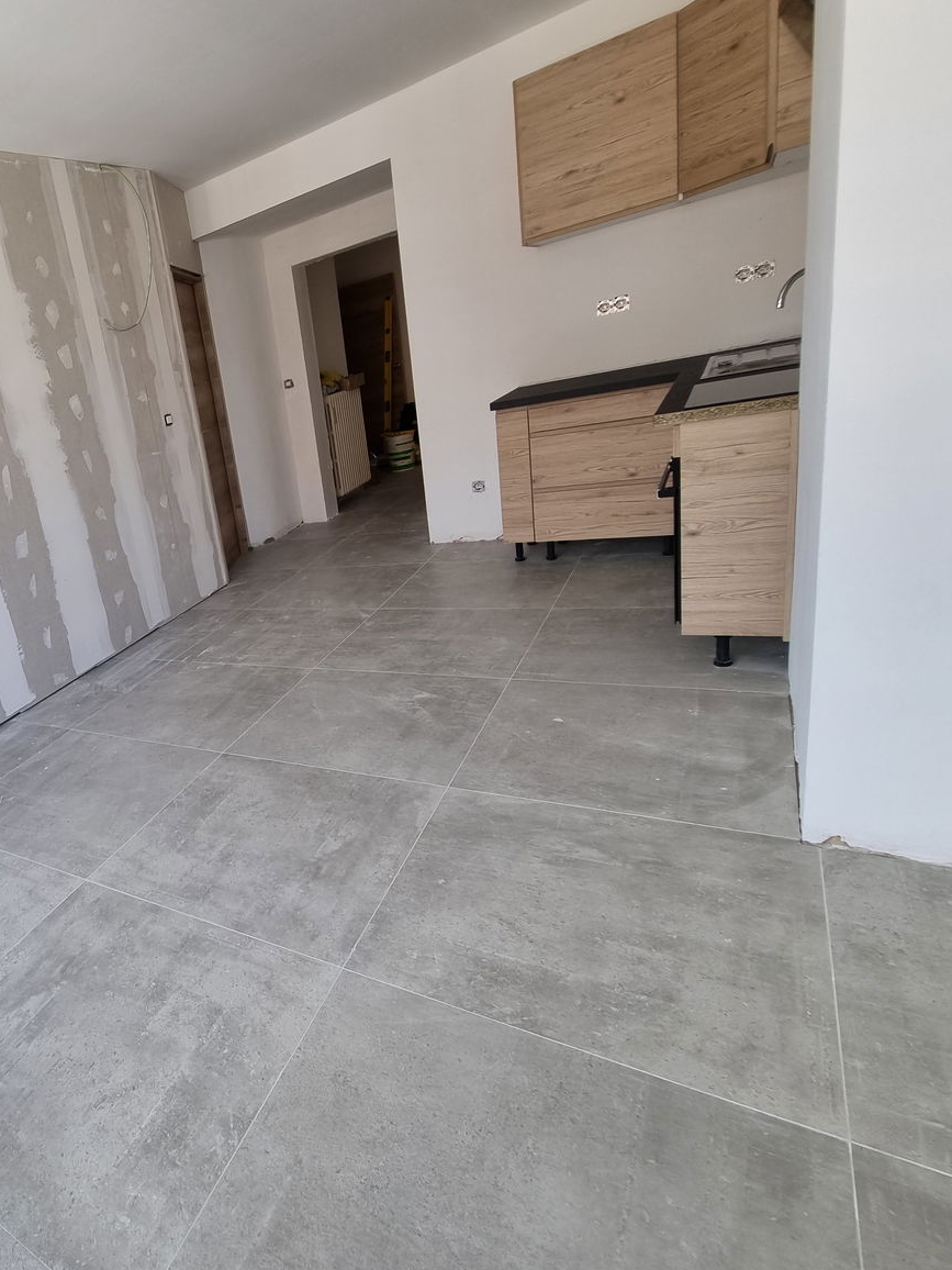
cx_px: 108
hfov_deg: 61.2
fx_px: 660
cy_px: 631
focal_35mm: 18
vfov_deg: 87.8
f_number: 2.2
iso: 64
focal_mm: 2.2
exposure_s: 1/100
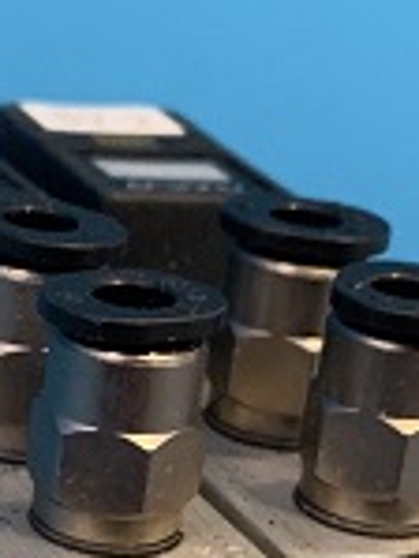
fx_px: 2272
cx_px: 159
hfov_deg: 10.5
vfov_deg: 13.7
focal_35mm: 141
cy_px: 601
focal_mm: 4.25
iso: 320
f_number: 1.8
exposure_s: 1/50
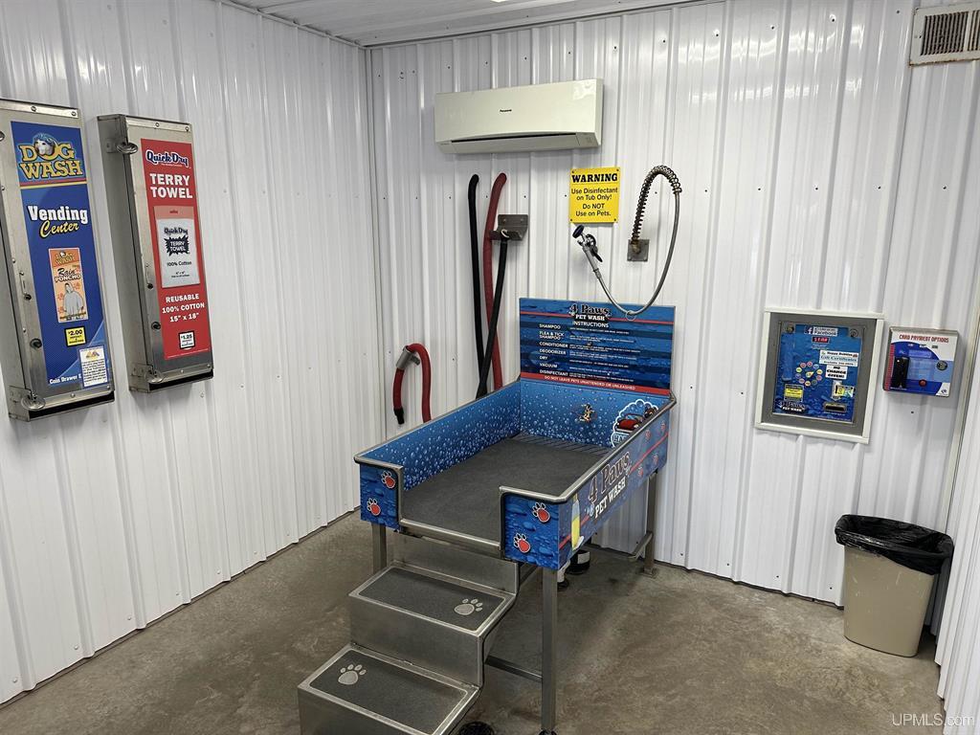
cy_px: 368
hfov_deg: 71.6
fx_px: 679
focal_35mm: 24
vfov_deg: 56.8
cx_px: 490
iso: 100
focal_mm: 6.86
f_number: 1.78
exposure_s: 1/121
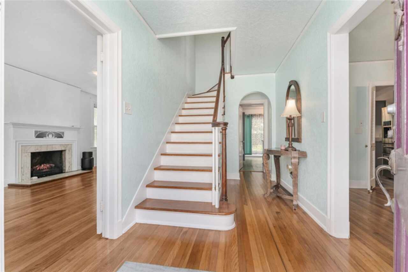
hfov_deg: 100.8
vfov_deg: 77.6
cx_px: 204
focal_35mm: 15
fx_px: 169
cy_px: 136
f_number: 7.1
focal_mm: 14.9
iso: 320
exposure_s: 1/10
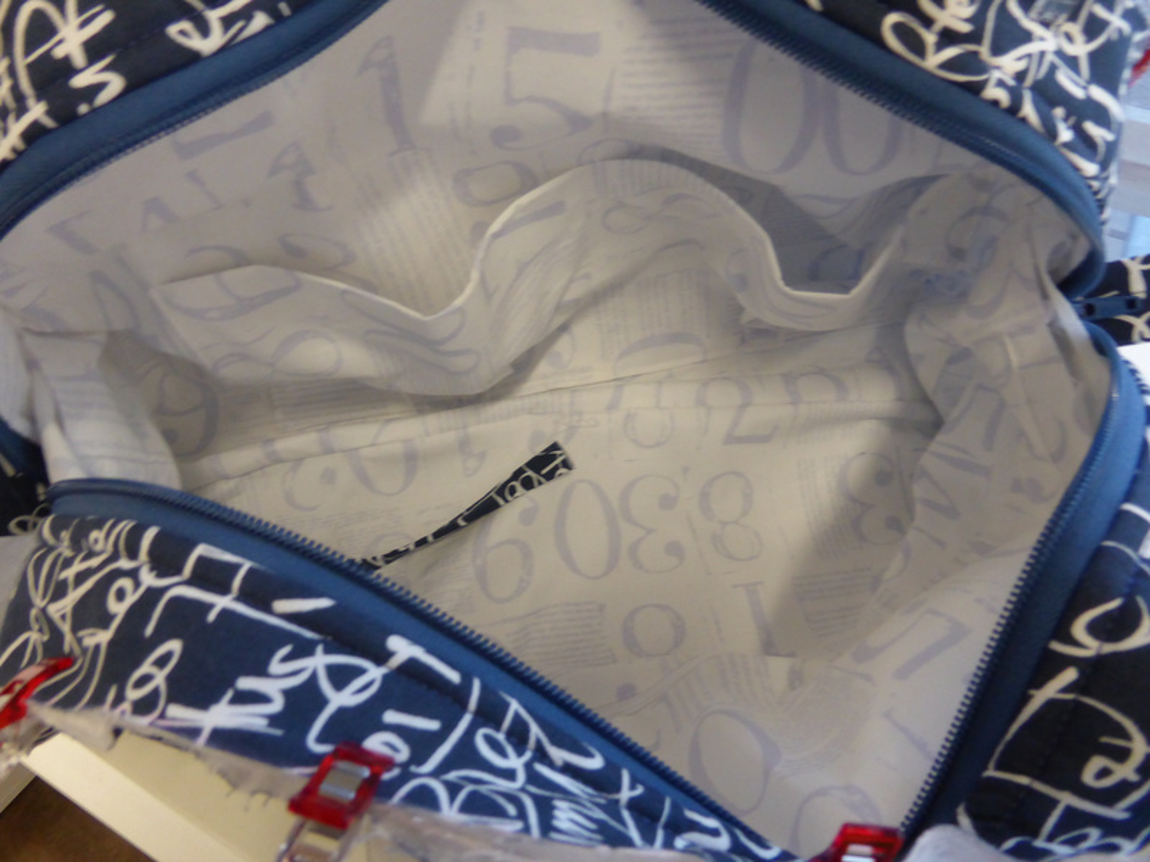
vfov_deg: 54.9
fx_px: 831
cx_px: 575
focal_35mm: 25
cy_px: 431
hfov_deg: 69.4
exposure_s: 1/60
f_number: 3.3
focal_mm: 4.3
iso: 400
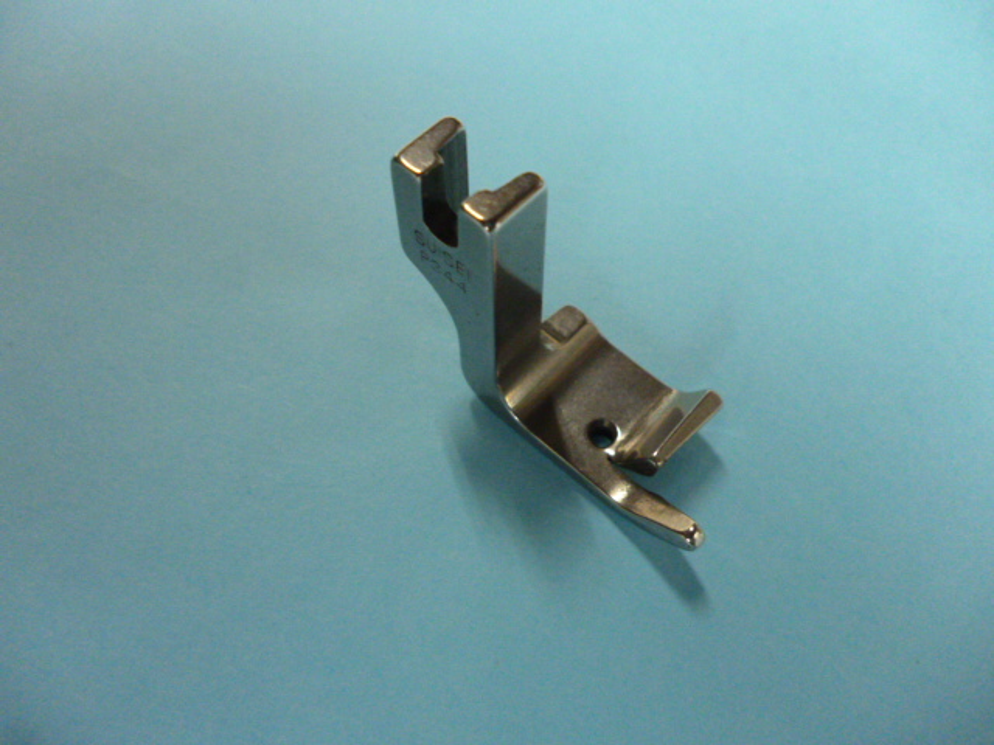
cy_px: 372
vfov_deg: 49.7
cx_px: 497
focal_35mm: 28
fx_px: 804
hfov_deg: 63.4
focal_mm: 5
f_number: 3.1
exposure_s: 1/50
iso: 800
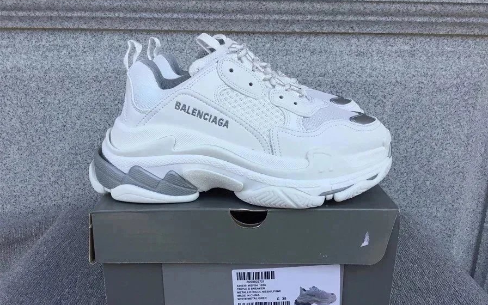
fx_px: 439
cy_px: 177
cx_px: 245
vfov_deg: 38.2
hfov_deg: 58.1
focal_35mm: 33
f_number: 2.4
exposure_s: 1/525
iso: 25
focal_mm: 3.3
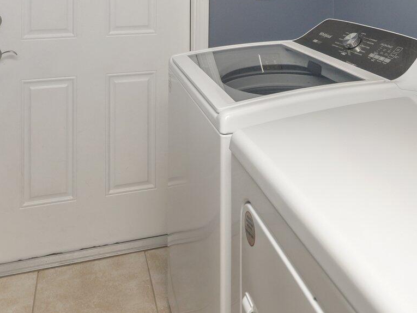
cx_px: 216
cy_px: -34
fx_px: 434
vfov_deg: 34.2
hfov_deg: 51.3
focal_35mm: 36
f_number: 4
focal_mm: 14
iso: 250
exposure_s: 1/200
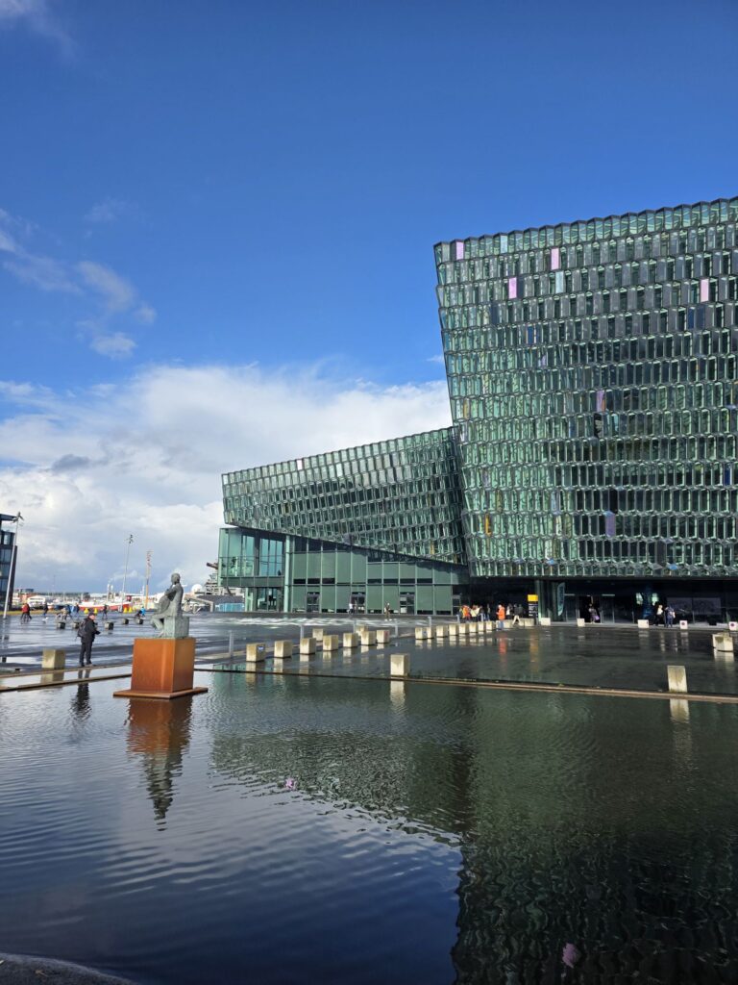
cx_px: 369
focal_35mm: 23
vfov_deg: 73.9
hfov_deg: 58.9
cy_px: 492
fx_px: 654
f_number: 1.7
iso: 80
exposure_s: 1/5958
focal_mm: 6.3
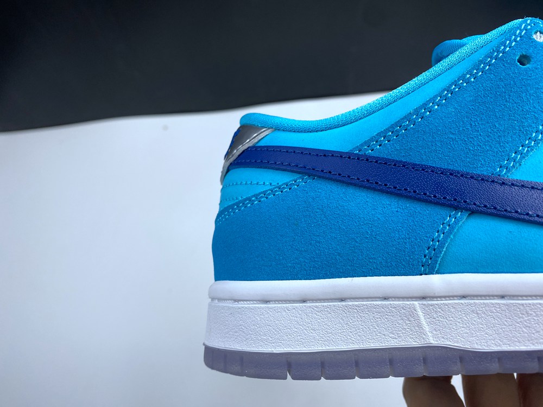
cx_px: 272
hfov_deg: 67.3
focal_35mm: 26
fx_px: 408
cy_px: 204
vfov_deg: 53.1
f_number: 1.8
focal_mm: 4.25
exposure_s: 1/100
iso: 40
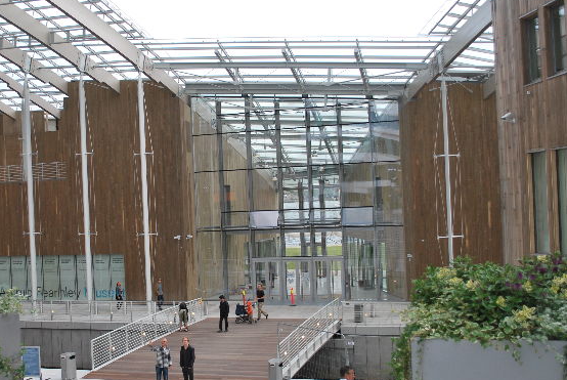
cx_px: 228
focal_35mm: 44
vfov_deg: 30.6
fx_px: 694
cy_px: 197
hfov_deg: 44.2
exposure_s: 1/100
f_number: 5
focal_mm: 22
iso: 200
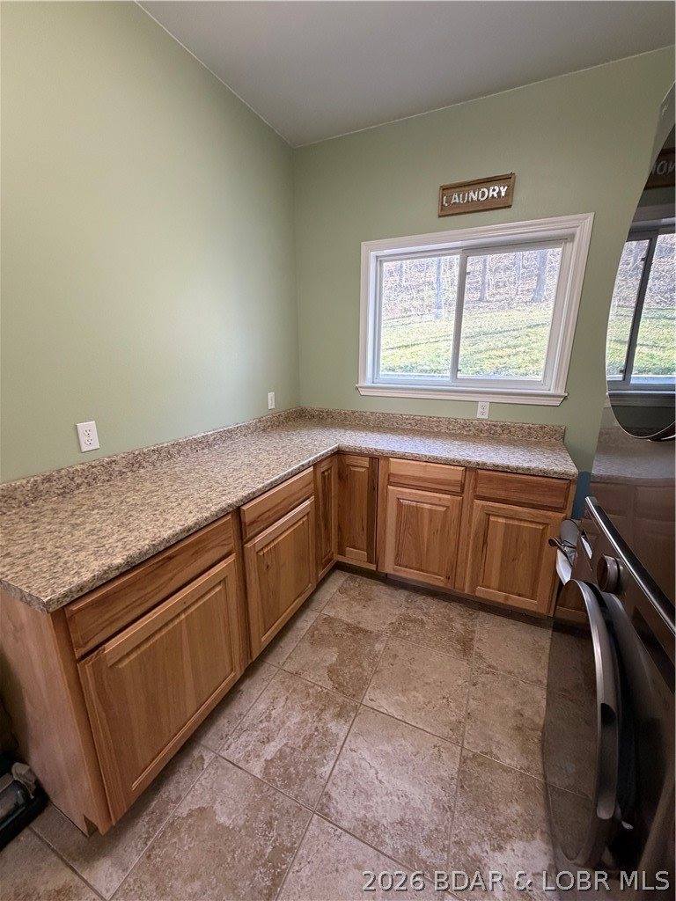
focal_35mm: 14
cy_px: 450
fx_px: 365
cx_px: 338
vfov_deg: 102.1
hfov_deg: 85.7
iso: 400
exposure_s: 1/60
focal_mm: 2.22
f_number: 2.2
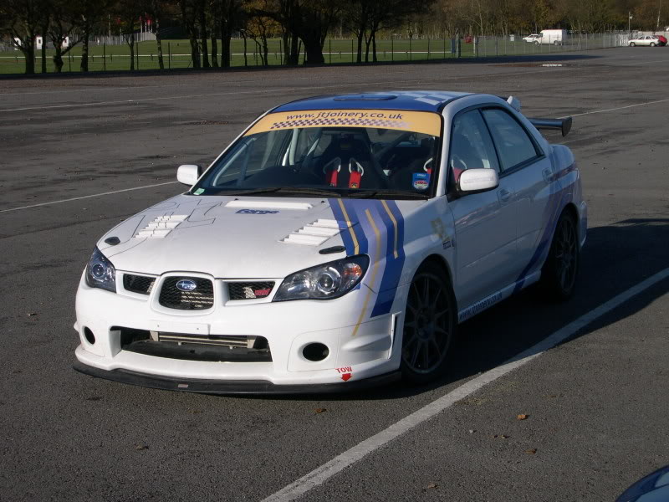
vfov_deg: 20.4
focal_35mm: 72
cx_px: 334
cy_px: 251
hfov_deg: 27.0
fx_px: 1391
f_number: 10.4
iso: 100
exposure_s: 1/152
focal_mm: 15.3
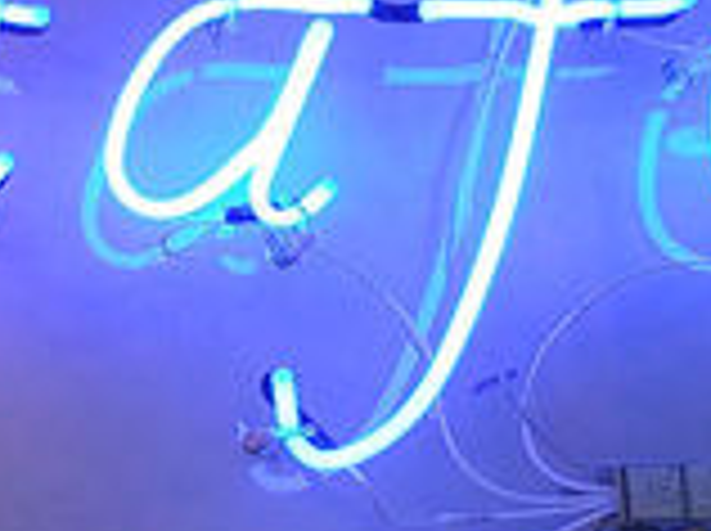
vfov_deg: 19.2
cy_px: 122
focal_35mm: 76
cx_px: -22
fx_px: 1559
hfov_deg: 24.4
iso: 64
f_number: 1.94
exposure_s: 1/120
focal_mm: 4.06
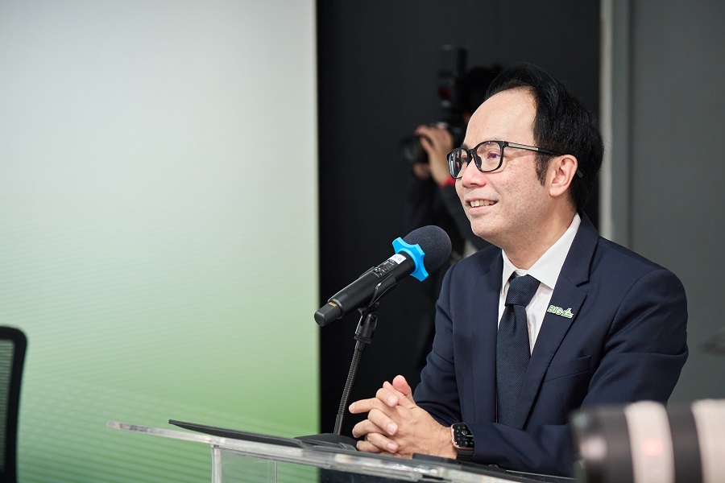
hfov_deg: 18.3
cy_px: 242
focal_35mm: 112
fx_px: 2255
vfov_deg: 12.2
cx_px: 362
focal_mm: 75
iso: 1250
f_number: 2.8
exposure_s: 1/160
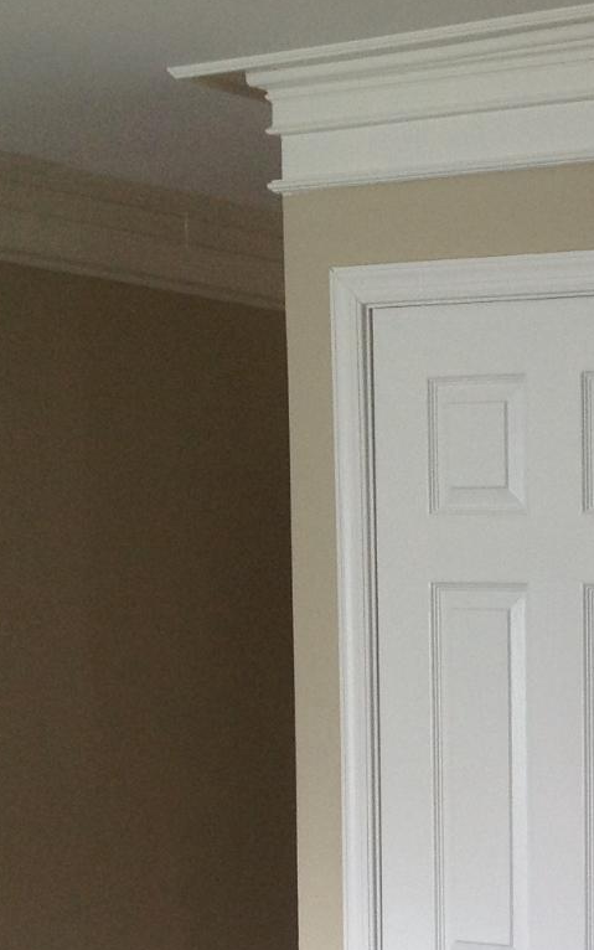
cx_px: 1003
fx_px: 2563
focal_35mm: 99
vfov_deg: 20.5
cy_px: 901
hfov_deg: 12.3
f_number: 2.4
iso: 50
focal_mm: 4.28
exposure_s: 1/24
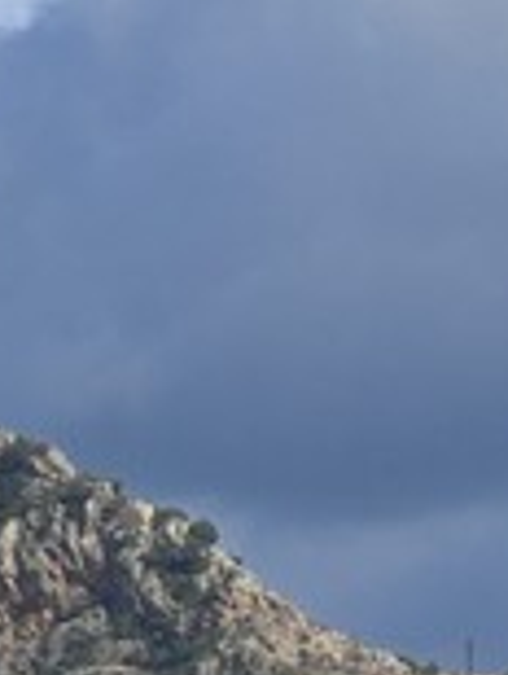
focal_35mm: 499
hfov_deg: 2.8
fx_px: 9737
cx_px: -2299
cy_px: 1631
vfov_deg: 3.9
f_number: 14
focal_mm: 50
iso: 200
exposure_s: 1/250
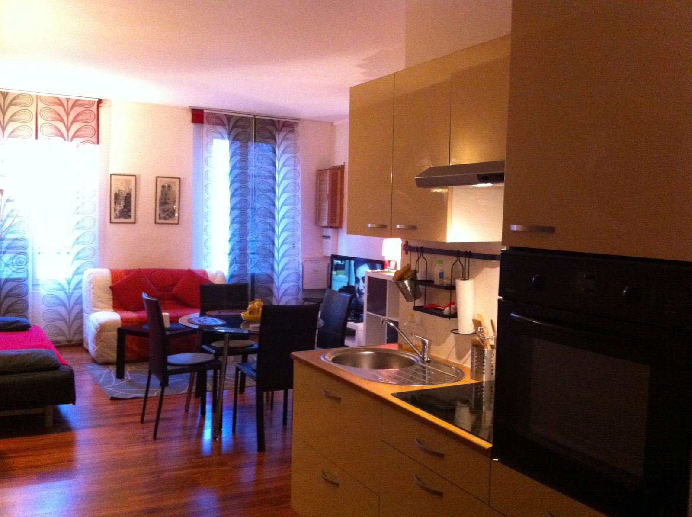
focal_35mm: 35
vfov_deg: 40.6
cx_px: 346
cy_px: 258
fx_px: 699
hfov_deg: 52.7
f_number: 2.8
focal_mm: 3.85
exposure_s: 1/17
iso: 640
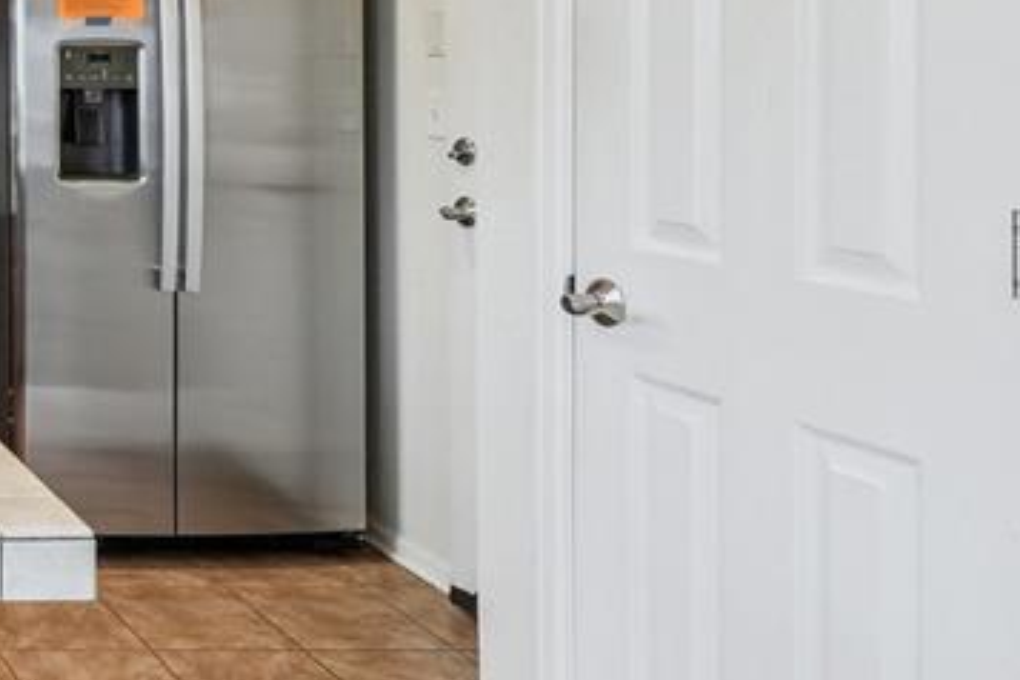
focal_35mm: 43
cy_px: 31
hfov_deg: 33.4
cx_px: -303
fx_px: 1218
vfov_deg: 29.5
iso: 640
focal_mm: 10
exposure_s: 1/40
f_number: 9
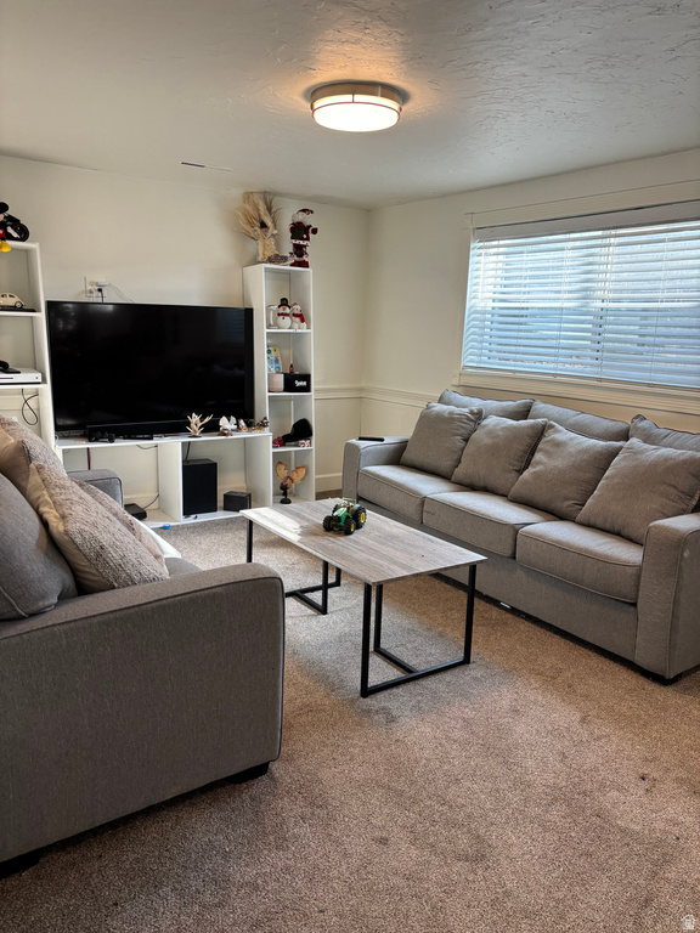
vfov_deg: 67.3
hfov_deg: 53.1
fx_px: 701
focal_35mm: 26
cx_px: 350
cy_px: 466
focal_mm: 5.96
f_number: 1.6
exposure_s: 1/120
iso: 125
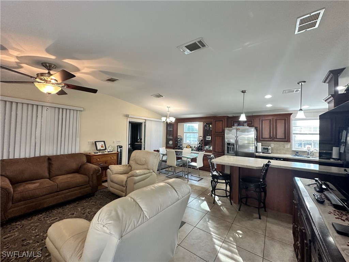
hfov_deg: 102.1
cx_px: 174
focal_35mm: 14
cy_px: 131
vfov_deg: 85.7
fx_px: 141
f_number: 2.2
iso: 250
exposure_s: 1/120
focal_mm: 2.22
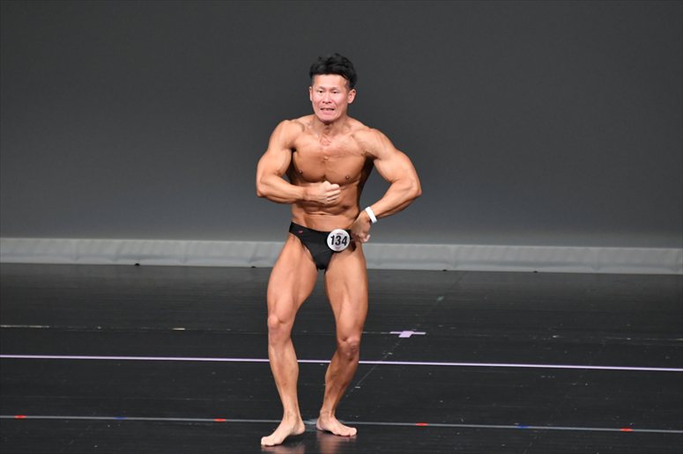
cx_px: 342
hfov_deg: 5.5
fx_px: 7111
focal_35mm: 375
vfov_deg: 3.7
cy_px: 227
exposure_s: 1/400
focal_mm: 250
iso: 4000
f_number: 5.6
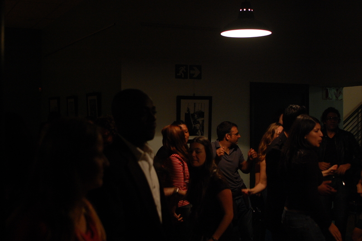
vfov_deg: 25.7
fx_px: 527
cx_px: 181
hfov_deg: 37.9
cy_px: 120
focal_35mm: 52
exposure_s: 1/50
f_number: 2.8
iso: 800
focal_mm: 35
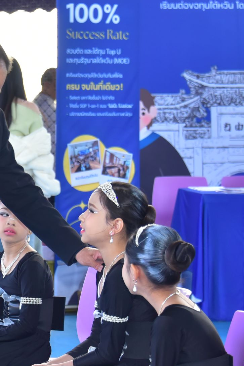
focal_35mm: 225
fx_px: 2287
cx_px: 11
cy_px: 256
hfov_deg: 6.1
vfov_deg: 9.1
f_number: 5.6
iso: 1000
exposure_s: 1/200
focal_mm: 98
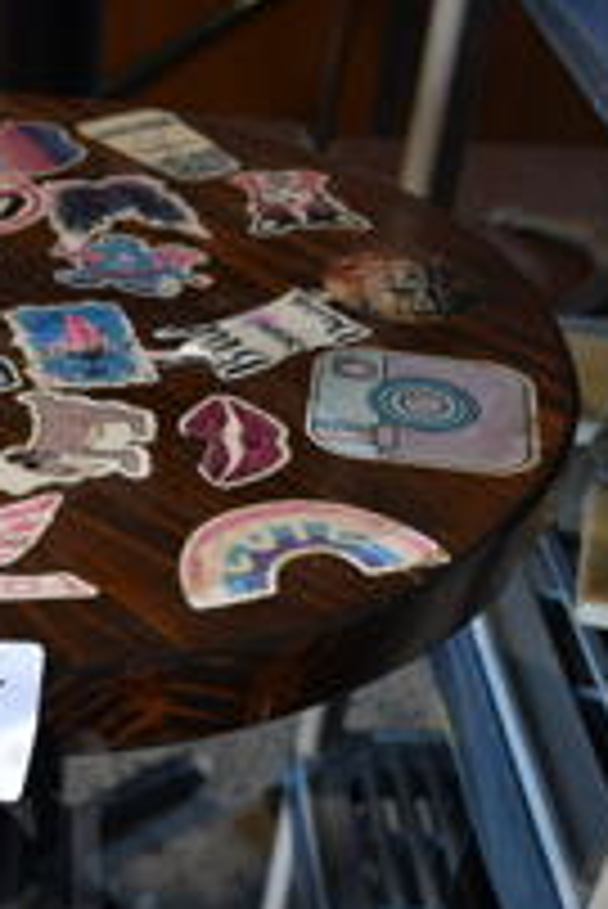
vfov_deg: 29.8
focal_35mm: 64
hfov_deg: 20.3
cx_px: -54
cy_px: 853
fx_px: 1618
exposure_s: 1/30
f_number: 3.5
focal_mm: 18
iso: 140
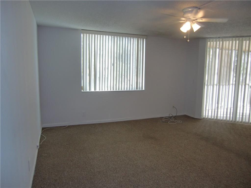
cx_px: 126
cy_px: 94
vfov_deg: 56.8
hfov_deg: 71.6
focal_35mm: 24
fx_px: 174
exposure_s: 1/60
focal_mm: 4.3
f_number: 3.2
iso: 125
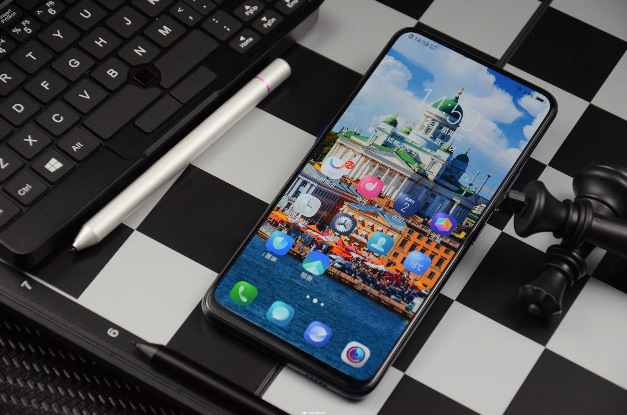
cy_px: 208
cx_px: 314
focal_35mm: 120
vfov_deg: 11.4
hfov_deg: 17.1
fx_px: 2085
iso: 1250
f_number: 5.3
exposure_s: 1/320
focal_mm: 80
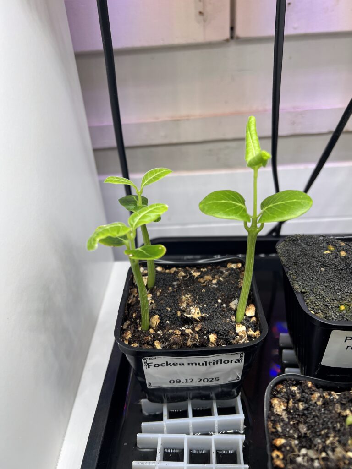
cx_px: 176
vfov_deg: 67.3
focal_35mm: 26
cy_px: 234
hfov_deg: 53.1
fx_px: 353
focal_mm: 5.7
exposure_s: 1/658
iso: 50
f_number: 1.5
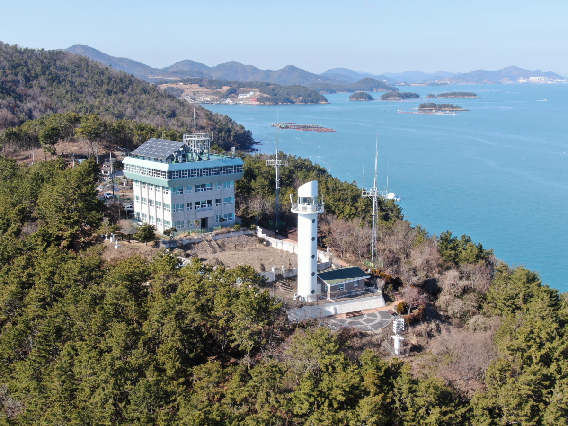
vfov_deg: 33.6
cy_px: 213
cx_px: 284
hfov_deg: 43.9
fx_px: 706
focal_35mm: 43
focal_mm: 7.39
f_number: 3.6
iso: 100
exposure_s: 1/500
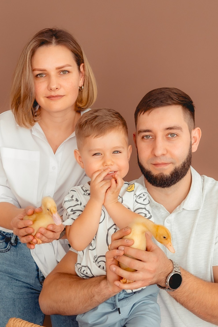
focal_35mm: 52
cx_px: 109
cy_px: 164
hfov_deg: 26.0
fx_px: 472
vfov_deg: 38.2
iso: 125
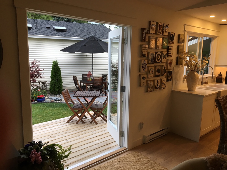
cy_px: 85
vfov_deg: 48.2
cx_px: 114
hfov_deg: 61.7
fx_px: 190
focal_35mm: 29
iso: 25
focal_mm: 4.15
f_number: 2.2
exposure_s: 1/40
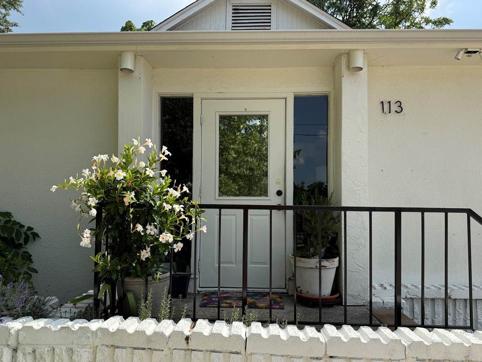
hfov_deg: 69.4
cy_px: 184
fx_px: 348
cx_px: 245
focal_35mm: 25
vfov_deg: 54.9
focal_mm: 6.76
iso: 100
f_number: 1.78
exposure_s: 1/3759
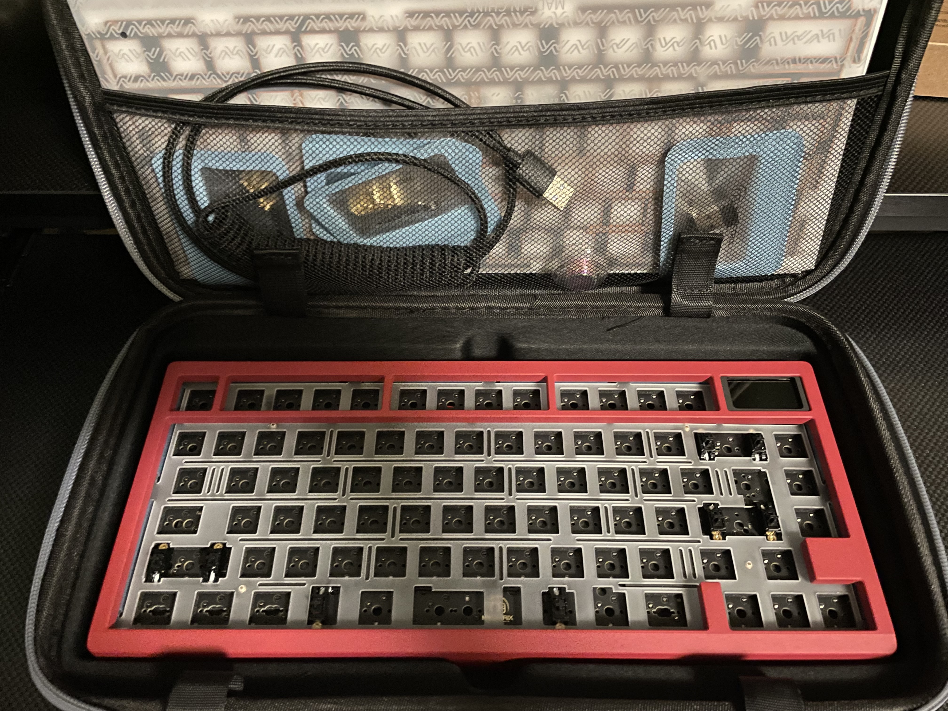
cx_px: 474
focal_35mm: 26
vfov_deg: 53.1
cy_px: 356
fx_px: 712
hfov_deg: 67.3
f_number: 1.6
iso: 500
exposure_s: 1/10
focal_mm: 4.2
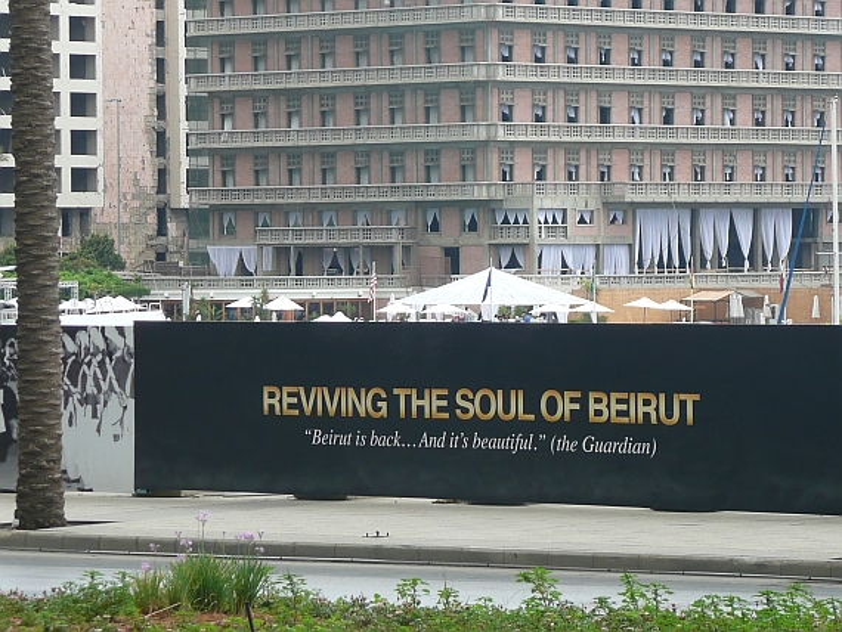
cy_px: 316
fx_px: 4916
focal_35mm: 202
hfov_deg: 9.8
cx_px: 421
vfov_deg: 7.4
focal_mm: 24.2
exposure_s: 1/125
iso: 100
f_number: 4.8
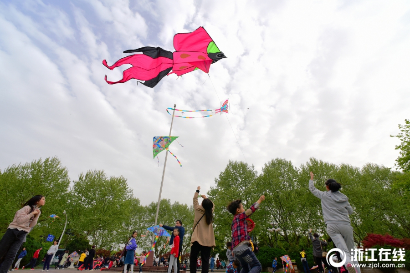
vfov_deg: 81.2
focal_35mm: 14
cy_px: 136
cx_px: 205
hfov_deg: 104.3
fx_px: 159
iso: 640
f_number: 11
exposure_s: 1/500
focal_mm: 14
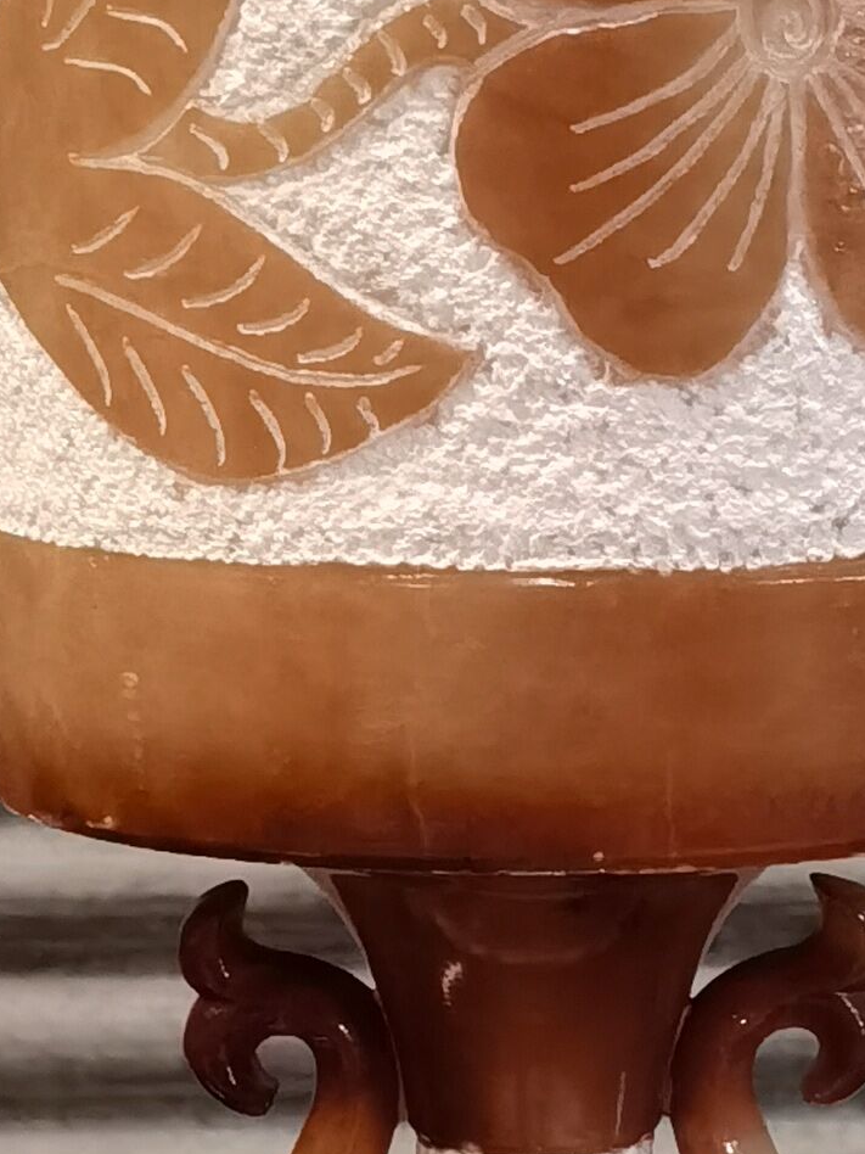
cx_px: 575
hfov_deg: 11.1
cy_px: 760
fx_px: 4465
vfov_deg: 14.7
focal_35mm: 134
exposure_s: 1/20
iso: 1000
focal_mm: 6.71
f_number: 1.9
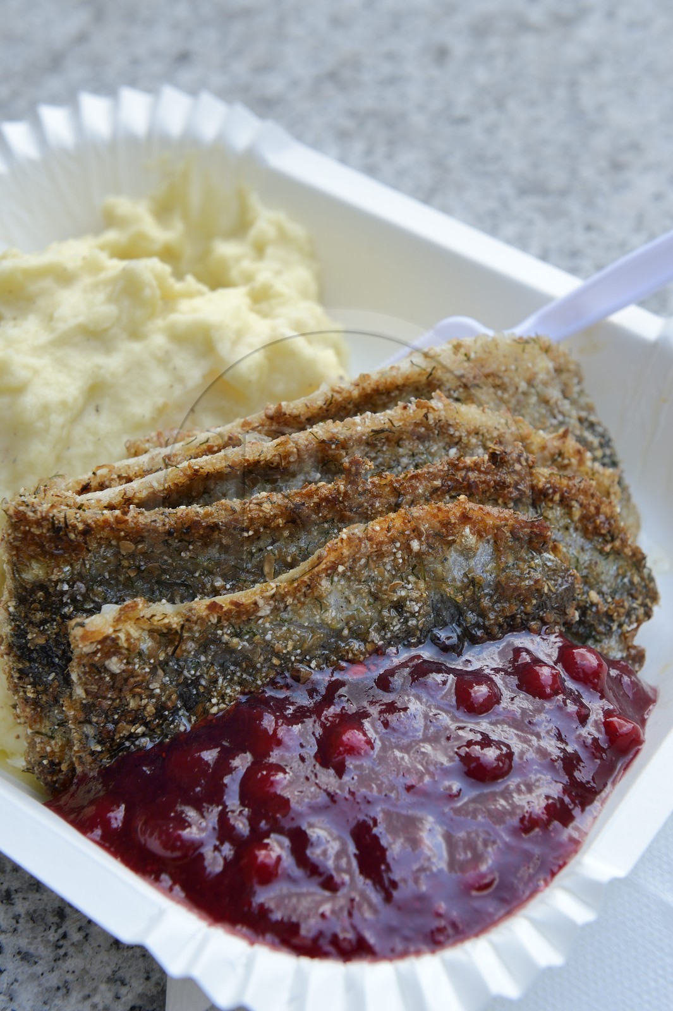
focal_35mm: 60
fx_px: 1684
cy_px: 506
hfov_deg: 22.6
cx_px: 336
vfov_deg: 33.4
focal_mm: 60
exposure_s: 1/125
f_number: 9
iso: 200
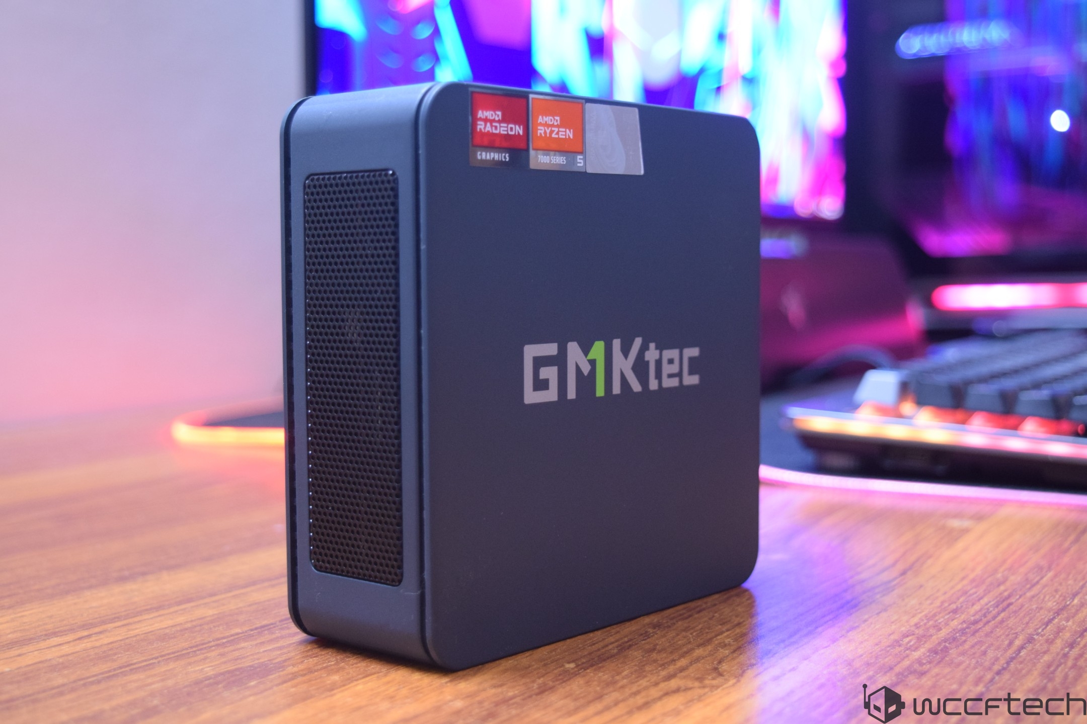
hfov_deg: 38.9
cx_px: 544
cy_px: 362
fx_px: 1540
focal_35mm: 51
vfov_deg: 26.5
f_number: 4.5
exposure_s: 1/13
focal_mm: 34
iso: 1600
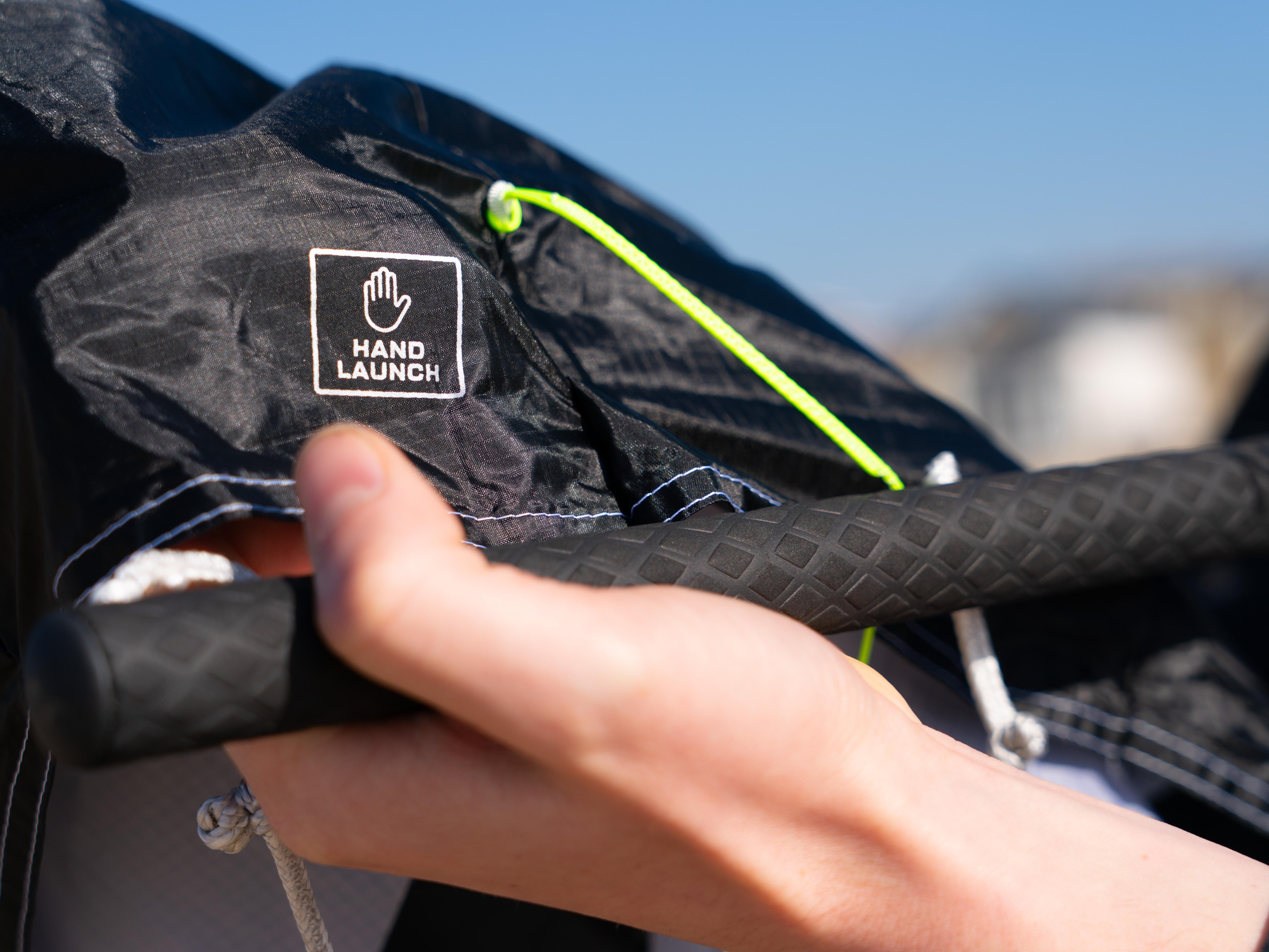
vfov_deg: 19.4
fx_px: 2786
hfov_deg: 25.7
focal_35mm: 76
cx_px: 671
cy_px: 475
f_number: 5
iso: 100
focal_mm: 70
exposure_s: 1/1000
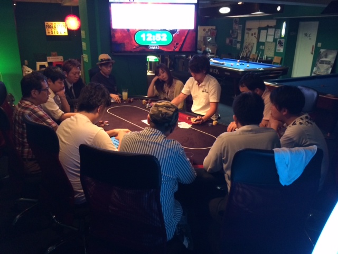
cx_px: 169
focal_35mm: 30
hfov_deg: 60.0
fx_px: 293
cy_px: 127
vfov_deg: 46.8
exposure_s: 1/15
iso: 320
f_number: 2.2
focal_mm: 4.12
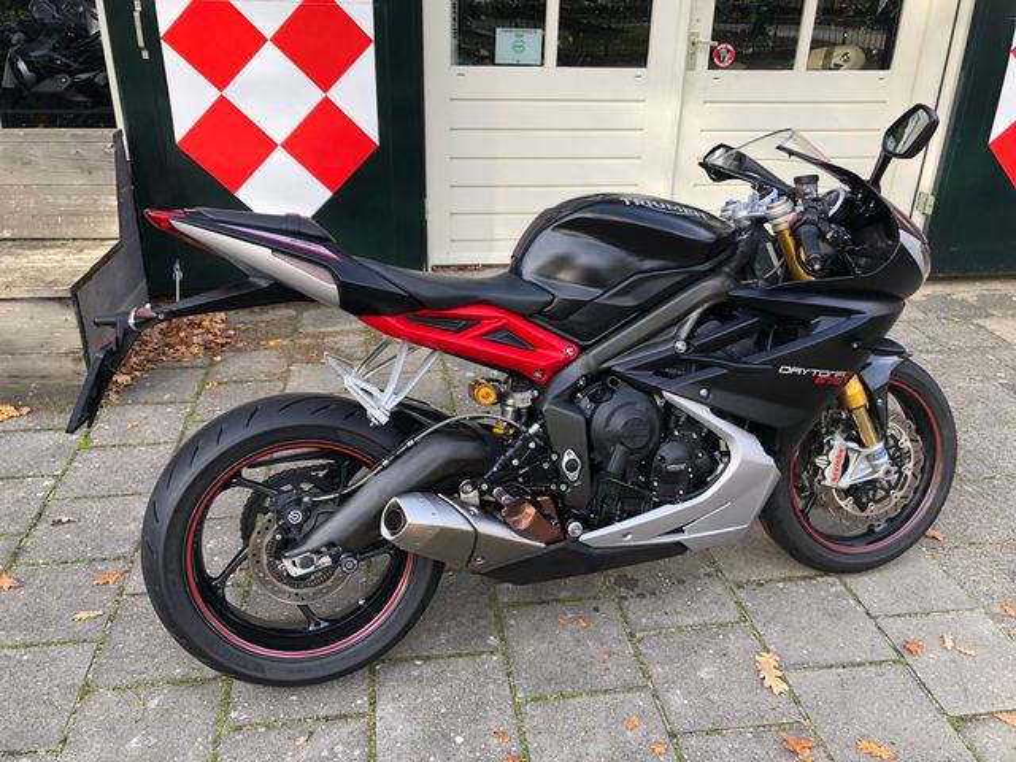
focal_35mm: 28
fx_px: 822
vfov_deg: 49.7
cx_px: 508
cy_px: 381
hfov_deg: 63.4
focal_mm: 3.99
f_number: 1.8
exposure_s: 1/193
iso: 20
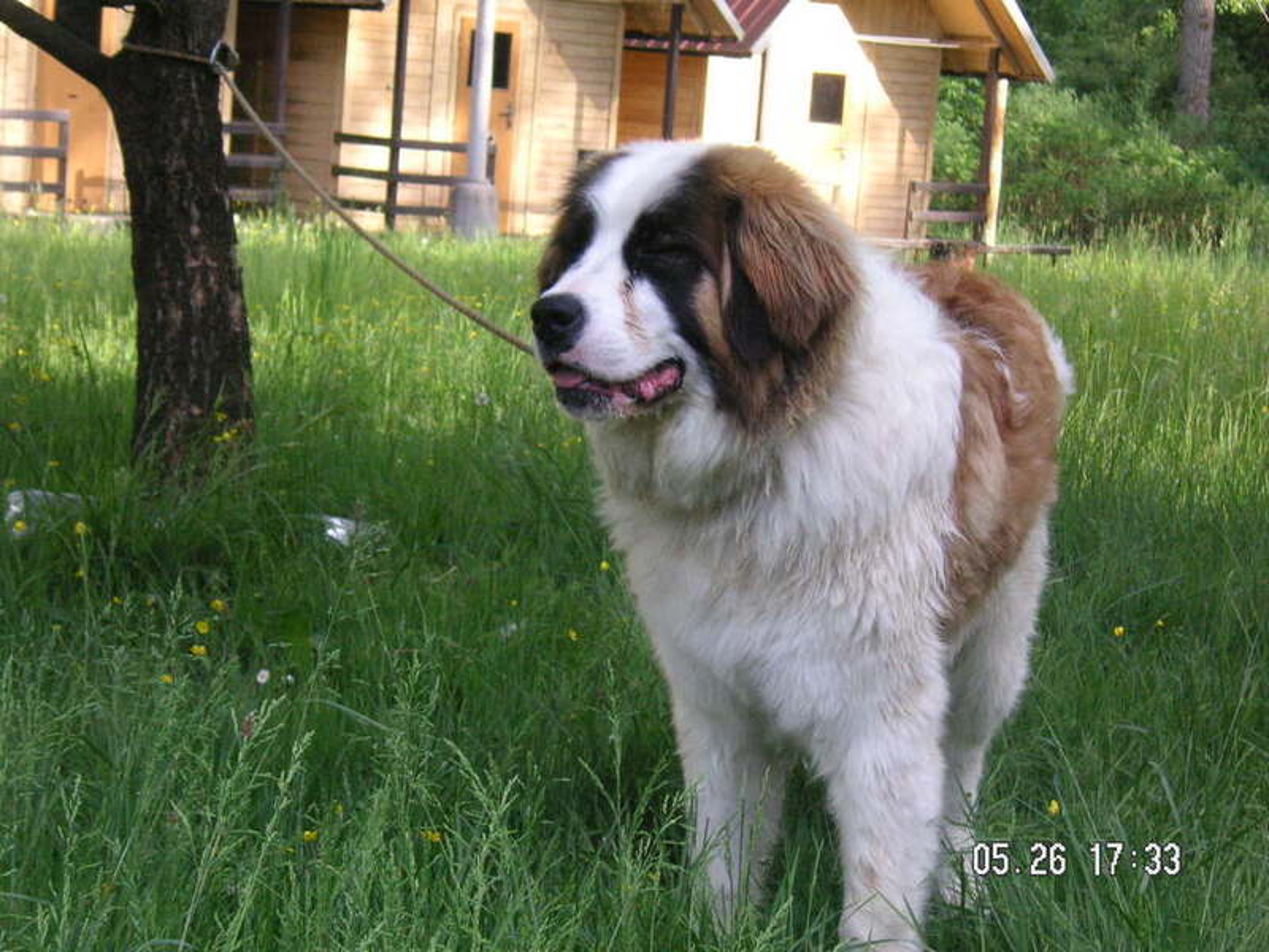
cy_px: 476
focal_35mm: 96
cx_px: 634
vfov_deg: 15.4
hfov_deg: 20.4
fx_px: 3519
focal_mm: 15.9
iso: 125
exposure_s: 1/90
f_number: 4.9
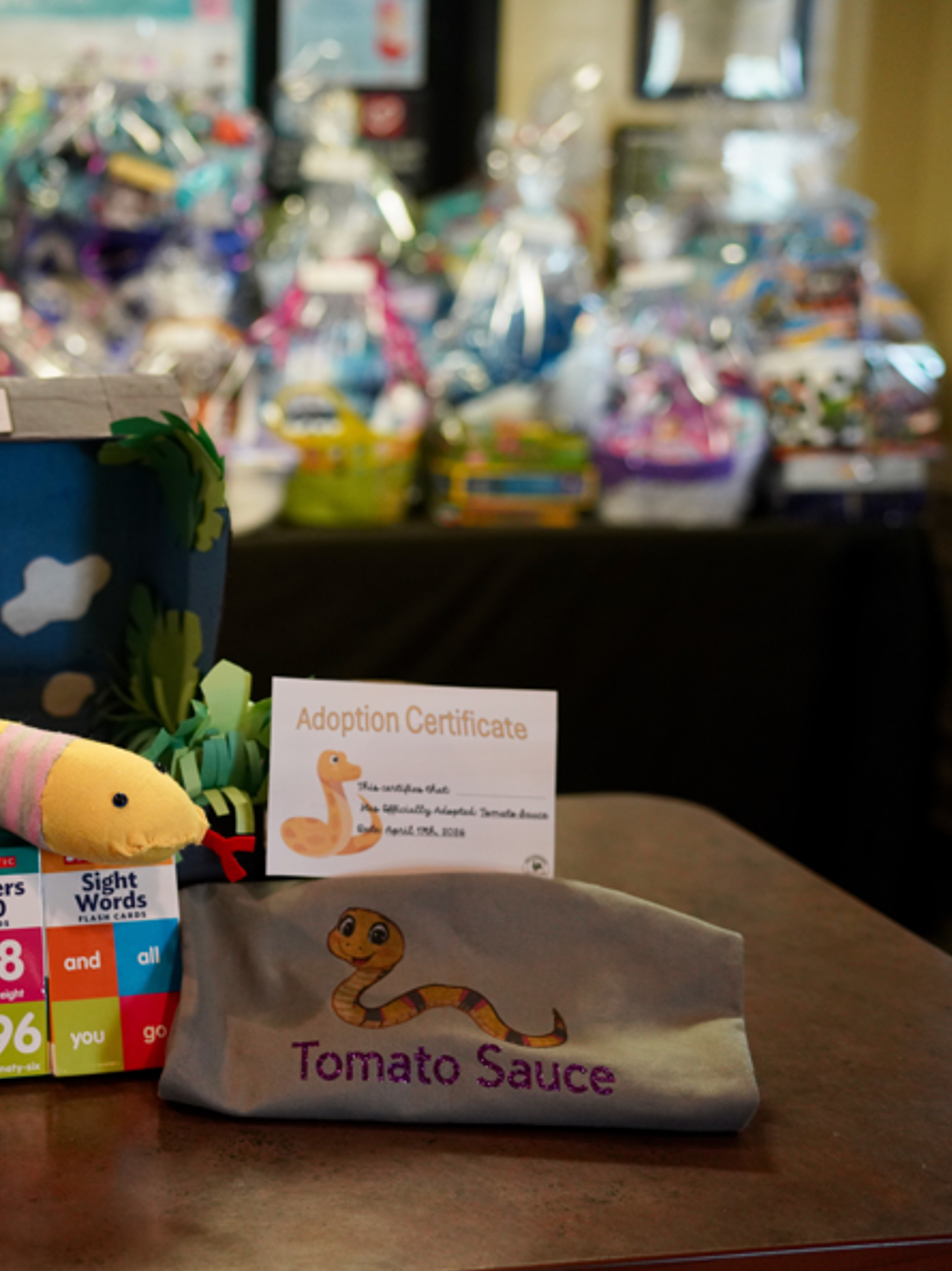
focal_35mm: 51
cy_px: 633
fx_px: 1871
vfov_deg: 37.5
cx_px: 11
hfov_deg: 27.0
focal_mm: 35
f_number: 2
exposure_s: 1/160
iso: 1600
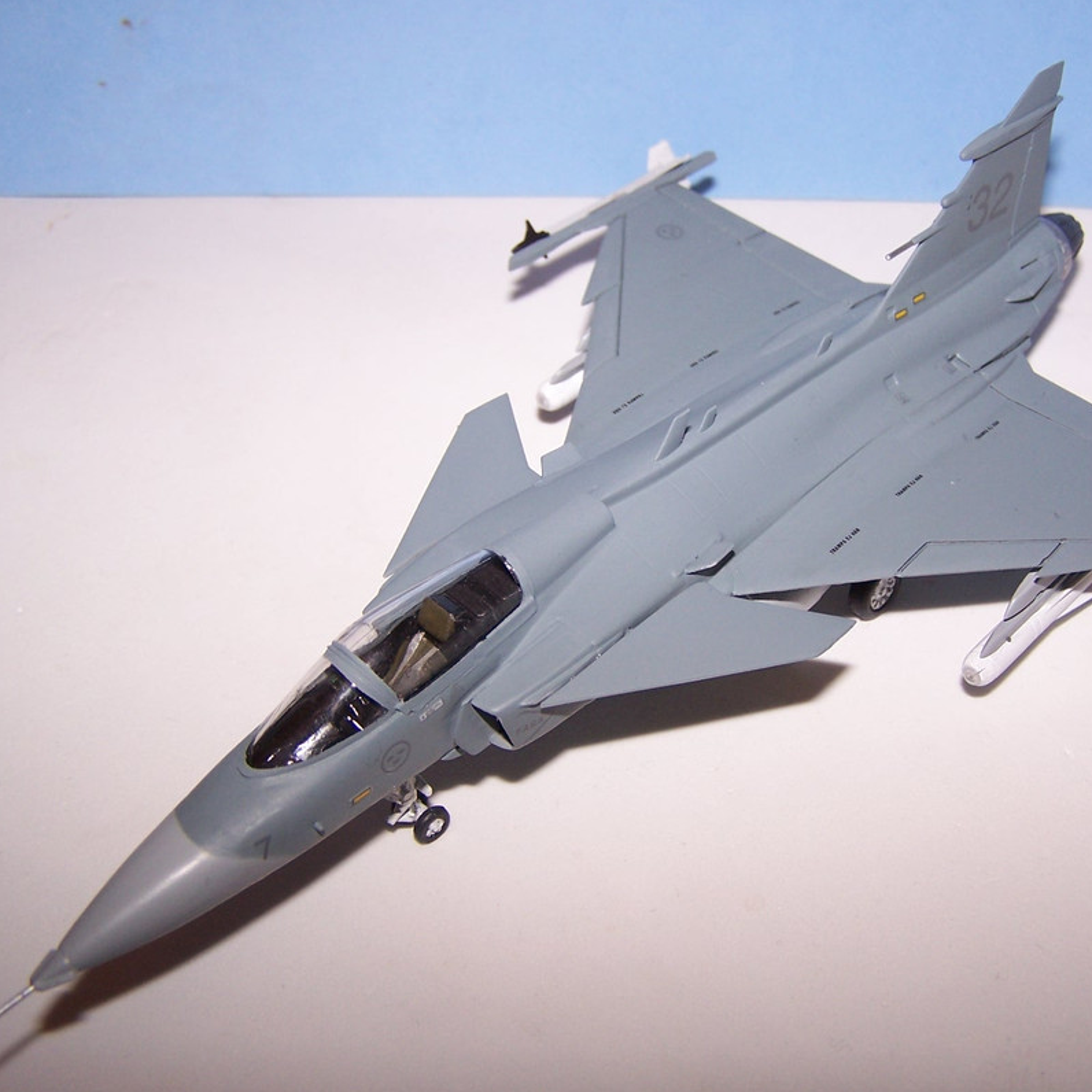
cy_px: 546
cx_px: 676
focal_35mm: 45
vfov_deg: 37.6
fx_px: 1606
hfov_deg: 37.3
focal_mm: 6.3
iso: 80
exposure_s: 1/60
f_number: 2.8
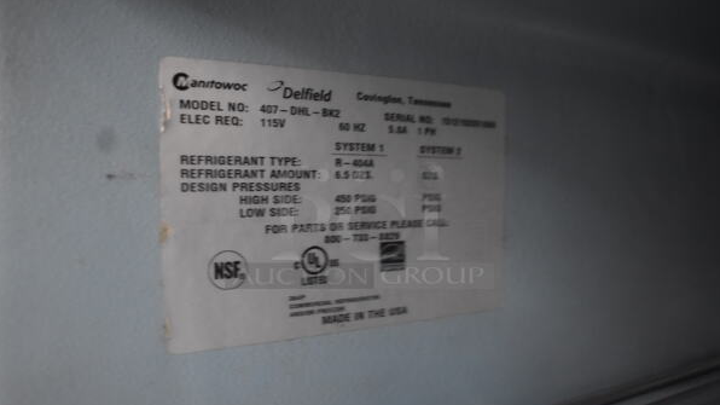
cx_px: 360
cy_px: 225
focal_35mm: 29
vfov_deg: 40.1
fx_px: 554
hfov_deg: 66.1
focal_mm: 18
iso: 2500
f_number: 4
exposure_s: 1/60
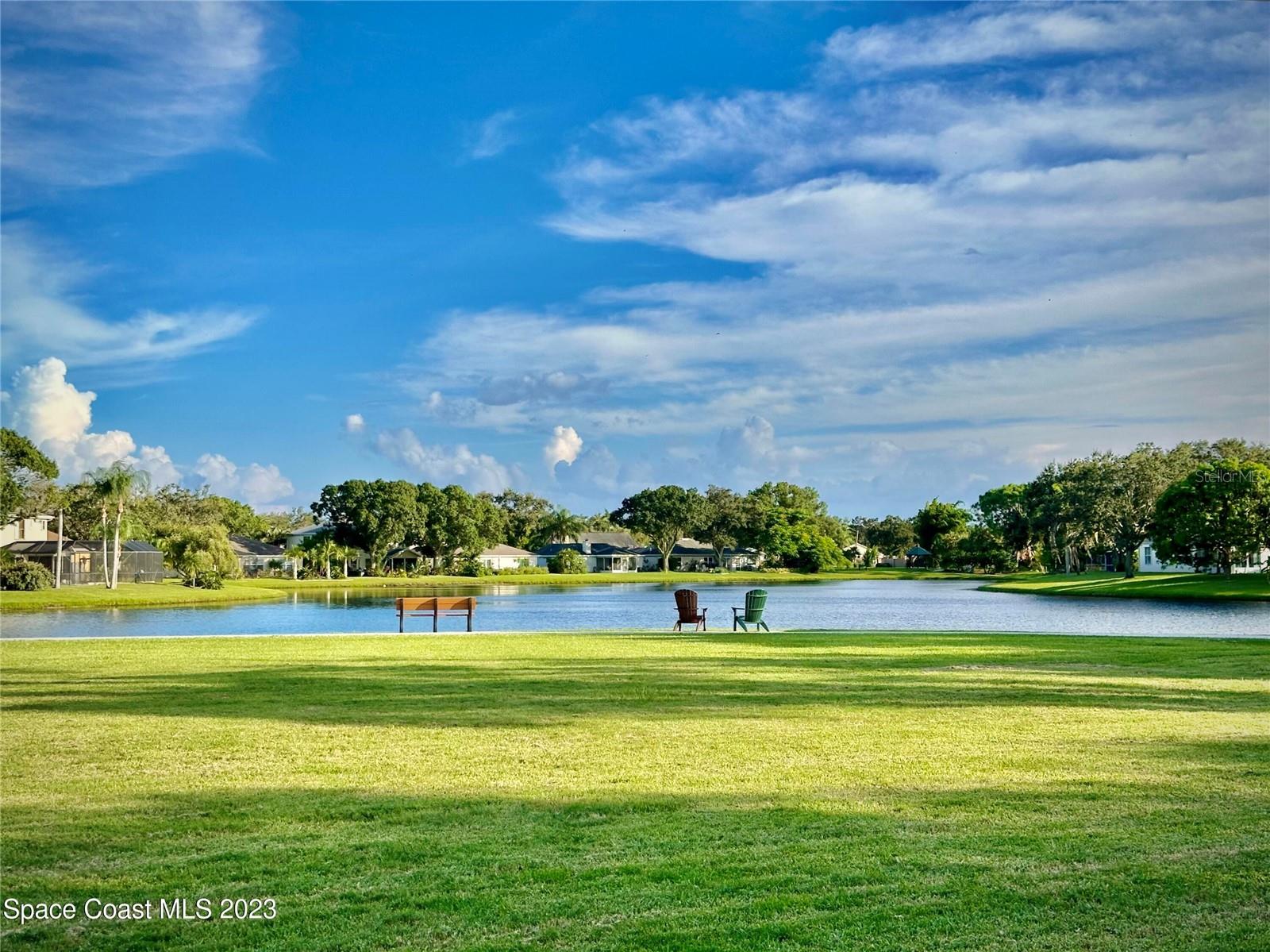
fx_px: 1761
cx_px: 635
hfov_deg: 39.7
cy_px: 476
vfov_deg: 30.3
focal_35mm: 48
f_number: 1.78
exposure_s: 1/2028
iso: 64
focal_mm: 6.86
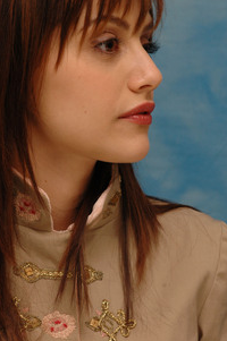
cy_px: 117
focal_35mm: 239
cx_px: 135
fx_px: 2266
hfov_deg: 5.7
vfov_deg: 8.6
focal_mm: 120
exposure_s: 1/250
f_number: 8
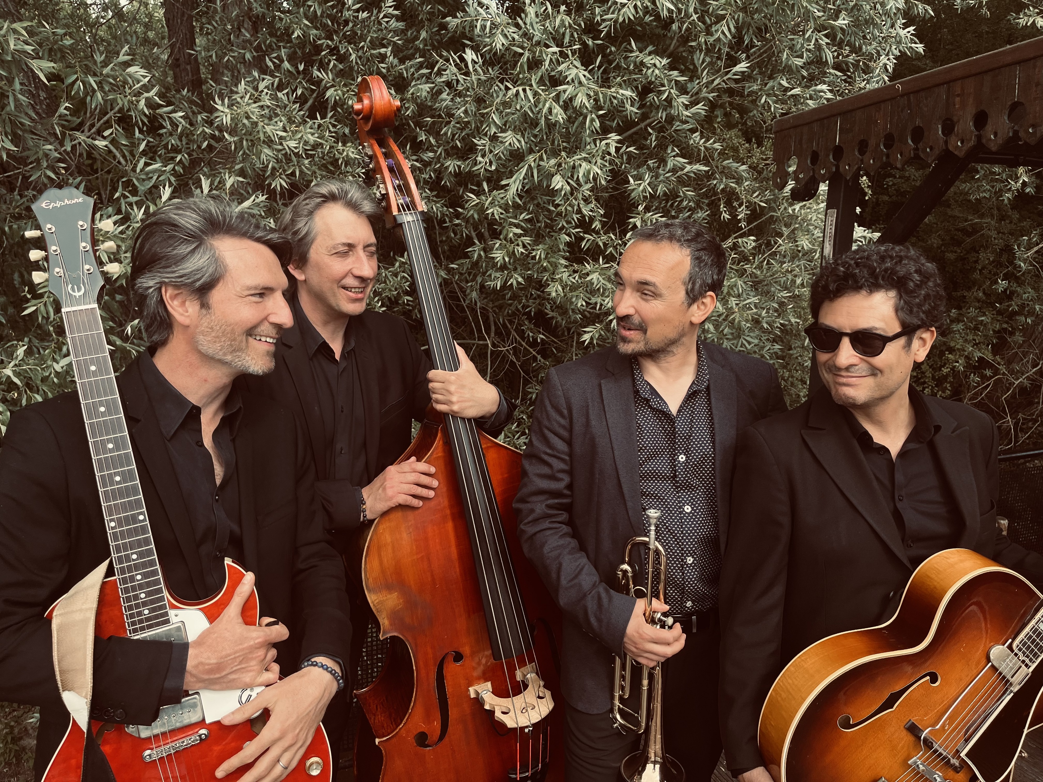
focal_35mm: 26
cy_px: 391
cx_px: 522
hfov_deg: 67.3
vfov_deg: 53.1
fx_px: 783
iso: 50
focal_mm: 5.1
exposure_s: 1/1266
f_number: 1.6
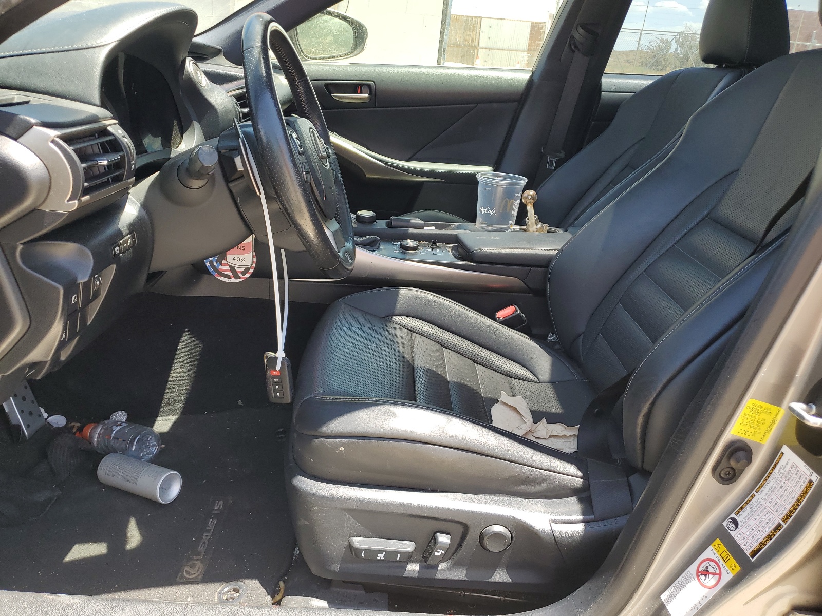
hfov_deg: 67.3
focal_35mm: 26
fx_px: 617
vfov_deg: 53.1
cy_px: 308
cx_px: 411
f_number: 1.5
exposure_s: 1/417
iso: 50
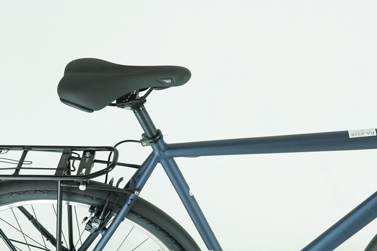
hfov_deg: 30.2
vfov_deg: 20.5
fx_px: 691
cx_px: 268
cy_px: 166
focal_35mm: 66
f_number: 5.6
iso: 1600
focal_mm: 31
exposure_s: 1/200
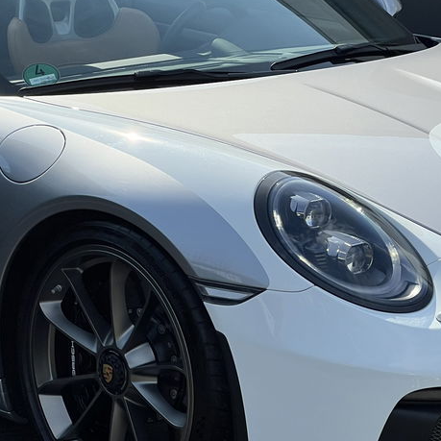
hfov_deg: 11.4
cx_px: 414
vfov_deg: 11.5
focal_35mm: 152
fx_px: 2191
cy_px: 264
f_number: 2.8
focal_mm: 9
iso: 32
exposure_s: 1/1054
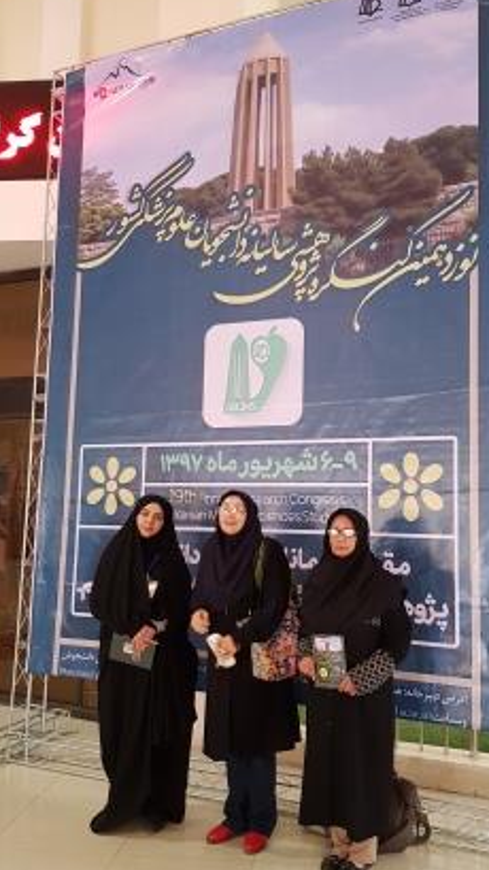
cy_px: 445
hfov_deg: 37.7
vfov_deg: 62.6
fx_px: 715
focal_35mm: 31
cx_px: 287
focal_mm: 4.3
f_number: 1.7
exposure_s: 1/33
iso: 200
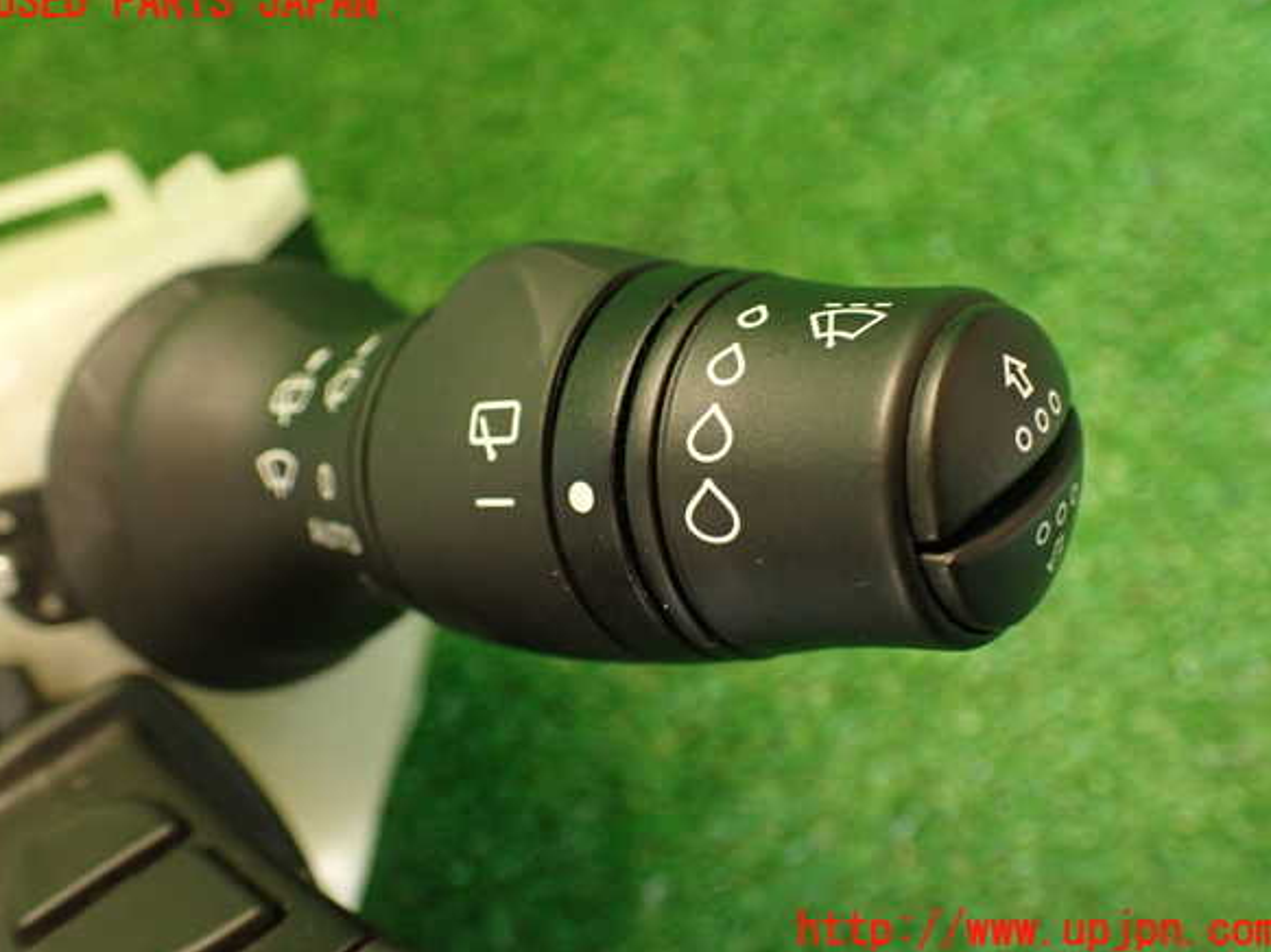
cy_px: 467
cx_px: 636
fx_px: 1211
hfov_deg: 55.4
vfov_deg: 42.9
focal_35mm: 33
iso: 400
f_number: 2.4
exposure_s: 1/30
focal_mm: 5.79
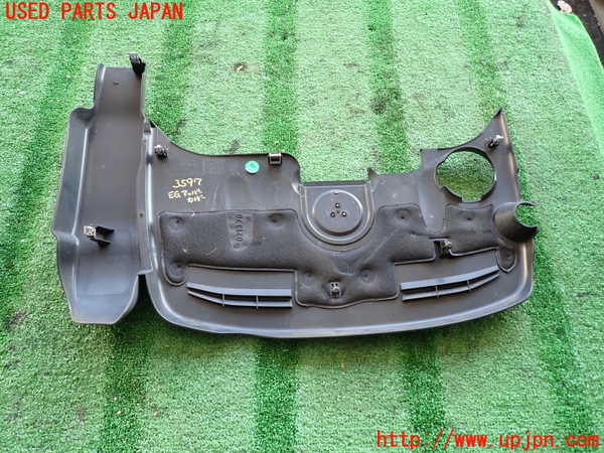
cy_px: 226
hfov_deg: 69.4
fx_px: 436
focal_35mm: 25
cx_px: 302
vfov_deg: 54.9
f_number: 2
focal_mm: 4.5
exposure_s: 1/60
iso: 200
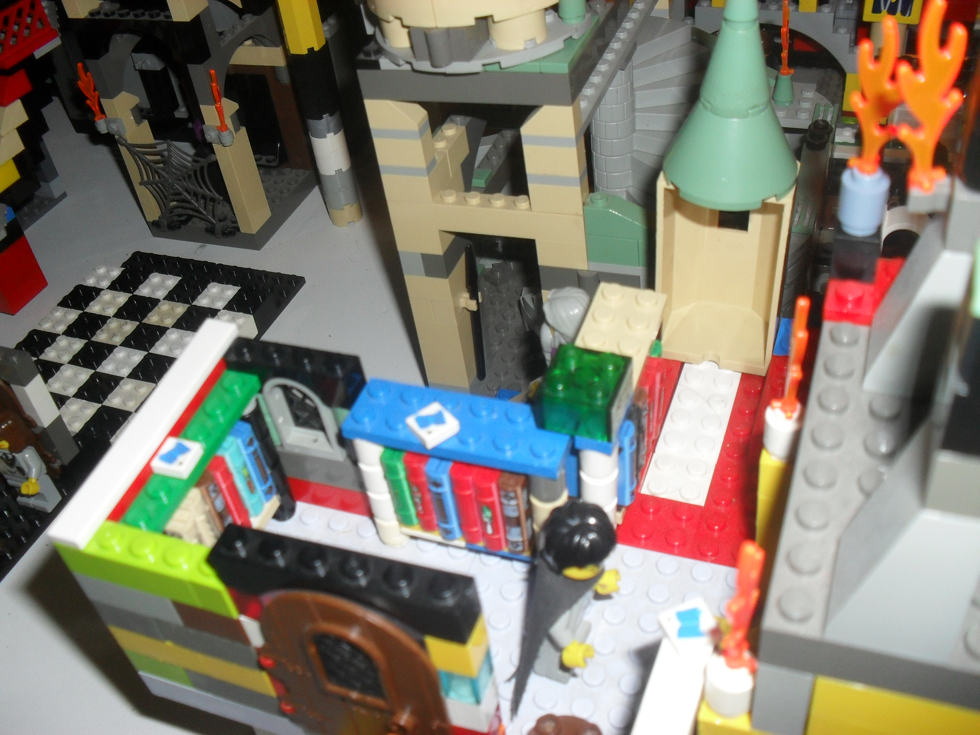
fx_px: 991
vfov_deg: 40.7
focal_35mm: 35
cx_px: 490
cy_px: 368
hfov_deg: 52.6
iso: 200
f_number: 3.2
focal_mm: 6.3
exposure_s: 1/45
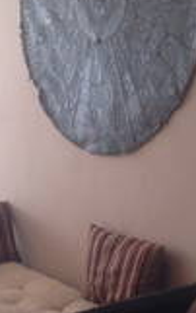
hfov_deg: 15.6
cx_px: 179
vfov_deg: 24.9
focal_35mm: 83
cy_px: 156
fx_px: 707
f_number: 2.4
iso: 80
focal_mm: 4.28
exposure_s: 1/15
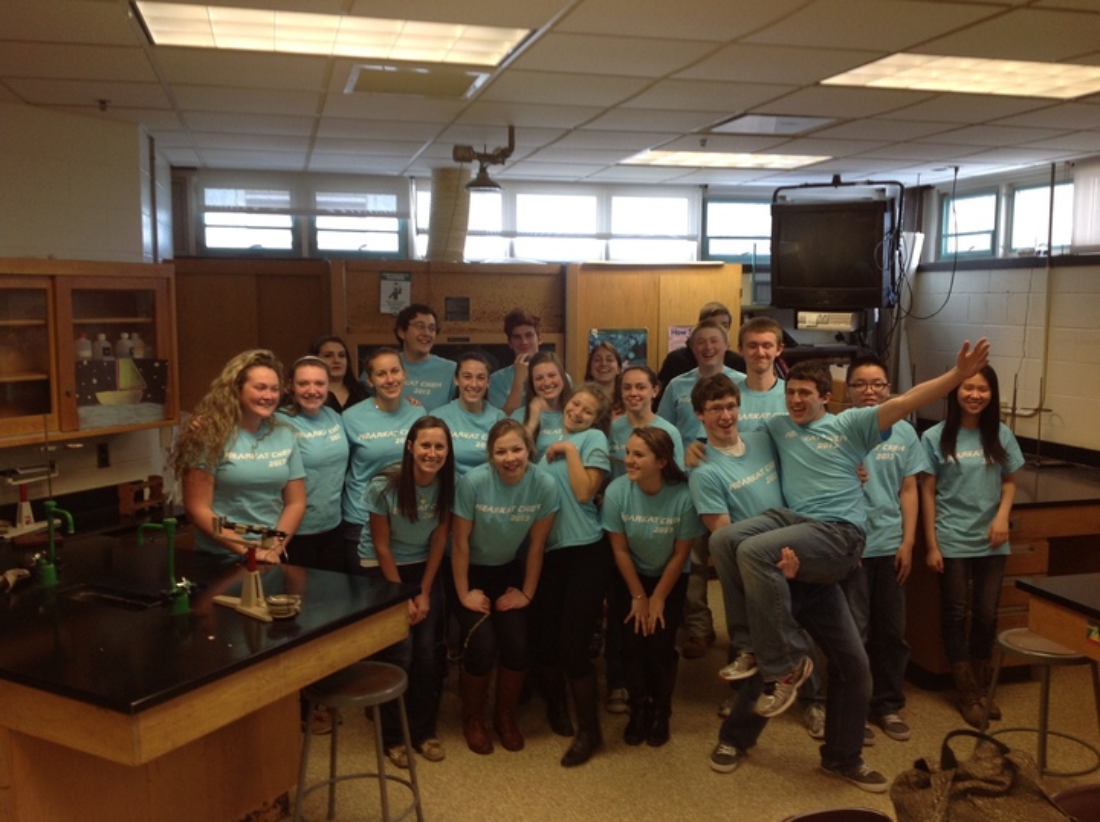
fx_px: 1111
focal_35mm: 35
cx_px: 550
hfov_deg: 52.7
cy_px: 411
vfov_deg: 40.6
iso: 64
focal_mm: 4.28
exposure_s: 1/30
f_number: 2.4
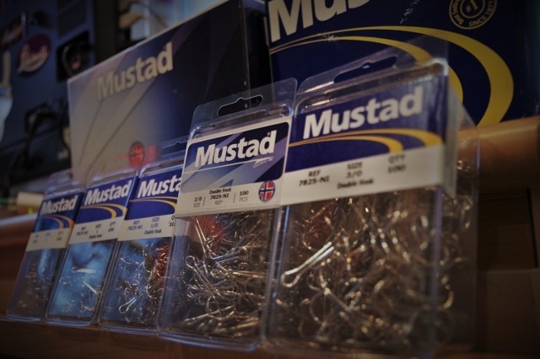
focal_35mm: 36
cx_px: 270
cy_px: 180
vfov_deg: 36.8
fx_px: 540
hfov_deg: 53.2
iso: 200
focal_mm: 24
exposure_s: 1/13
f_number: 4
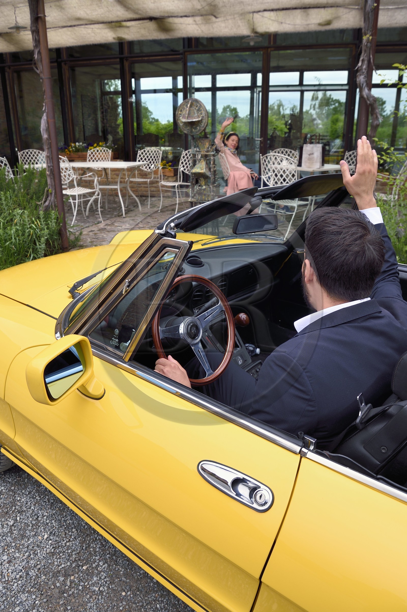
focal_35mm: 27
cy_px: 306
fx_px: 458
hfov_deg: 47.9
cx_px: 204
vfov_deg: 67.4
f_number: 8
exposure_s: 1/100
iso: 200
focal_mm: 27
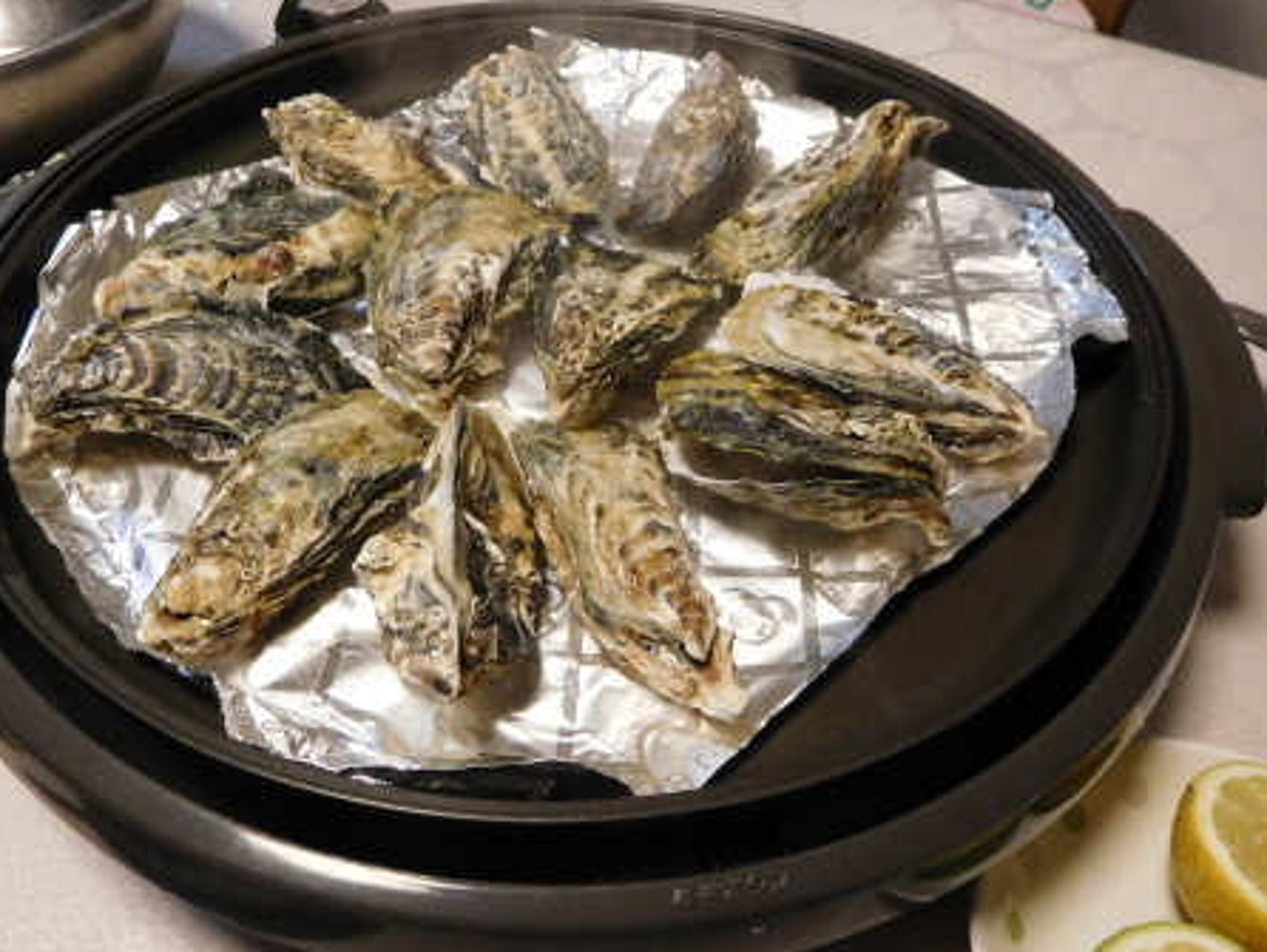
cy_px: 490
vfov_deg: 49.8
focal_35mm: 28
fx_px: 1025
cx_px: 585
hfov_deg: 63.3
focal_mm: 4.5
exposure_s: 1/25
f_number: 3.4
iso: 400
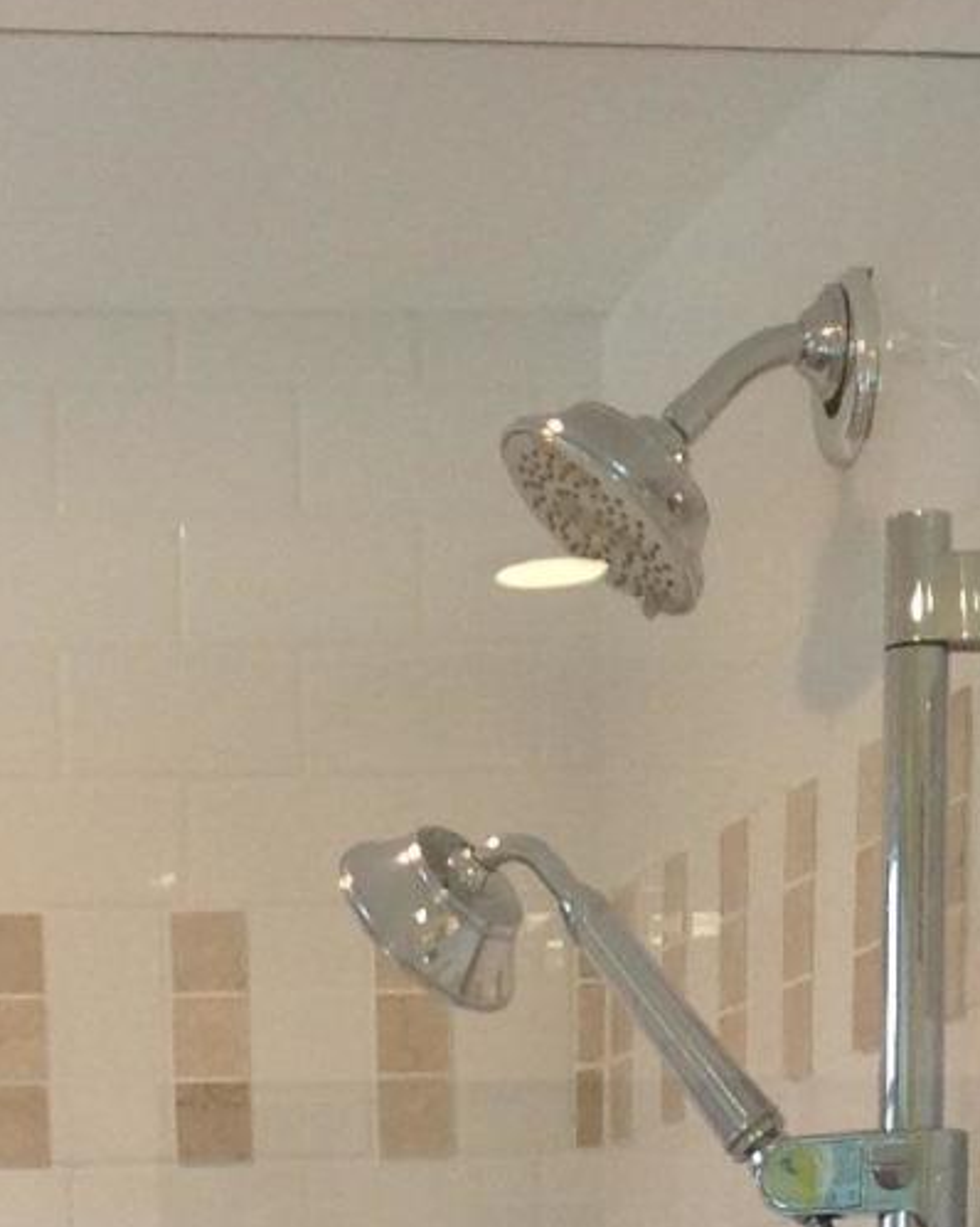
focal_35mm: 137
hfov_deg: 11.2
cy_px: 2429
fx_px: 4970
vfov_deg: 12.4
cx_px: 80
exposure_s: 1/30
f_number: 2.4
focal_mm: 4.28
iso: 50
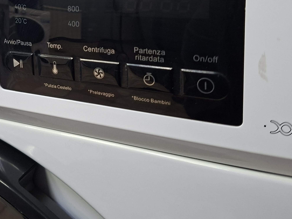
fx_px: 388
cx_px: 74
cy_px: 17
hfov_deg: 40.1
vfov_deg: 30.0
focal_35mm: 46
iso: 250
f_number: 1.8
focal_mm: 5.54
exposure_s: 1/50
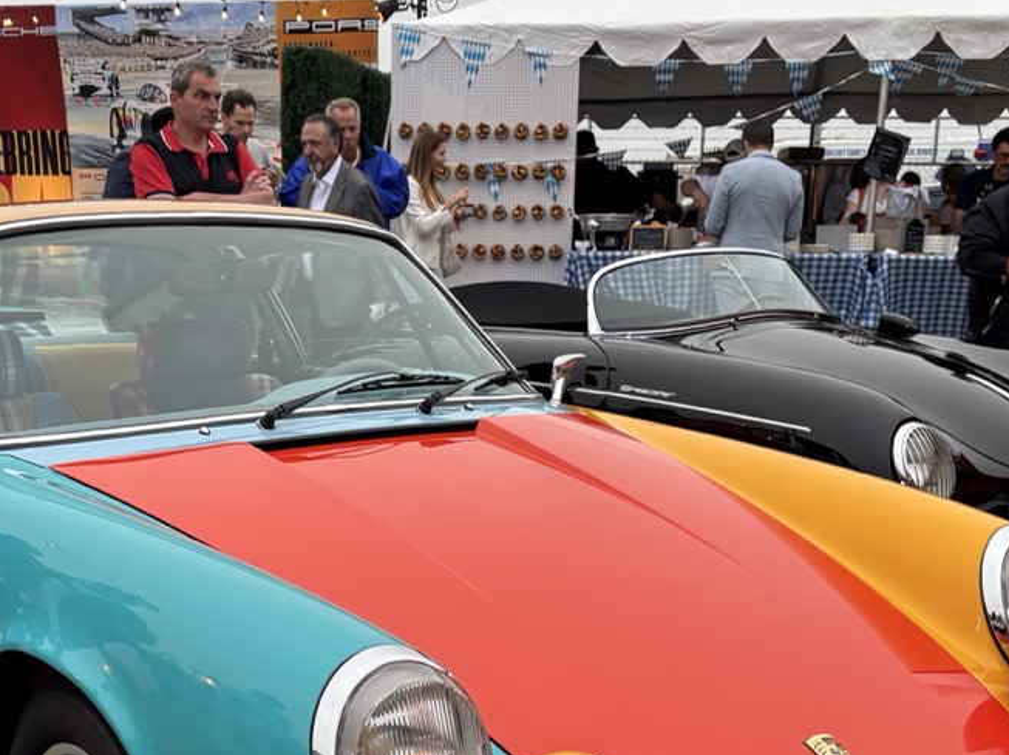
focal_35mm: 51
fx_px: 1486
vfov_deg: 28.2
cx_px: 394
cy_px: 540
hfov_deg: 37.3
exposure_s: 1/133
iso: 50
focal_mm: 5.96
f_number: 1.6
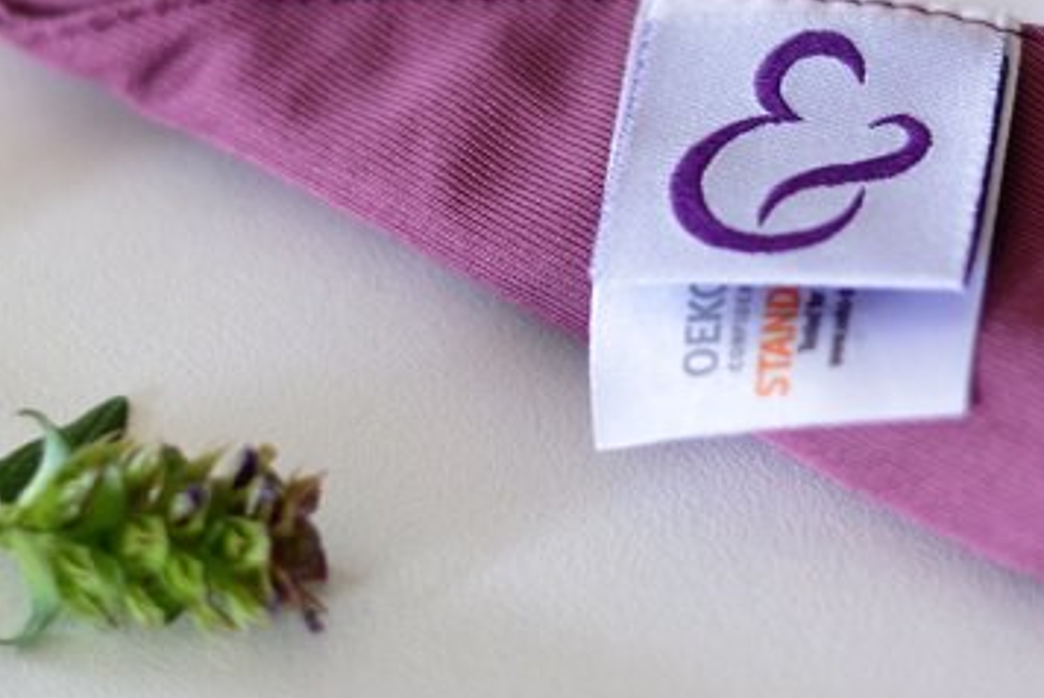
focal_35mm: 189
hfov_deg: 10.9
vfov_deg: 7.2
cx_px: 616
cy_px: -44
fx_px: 5485
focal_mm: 50
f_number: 2.2
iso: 500
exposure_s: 1/60
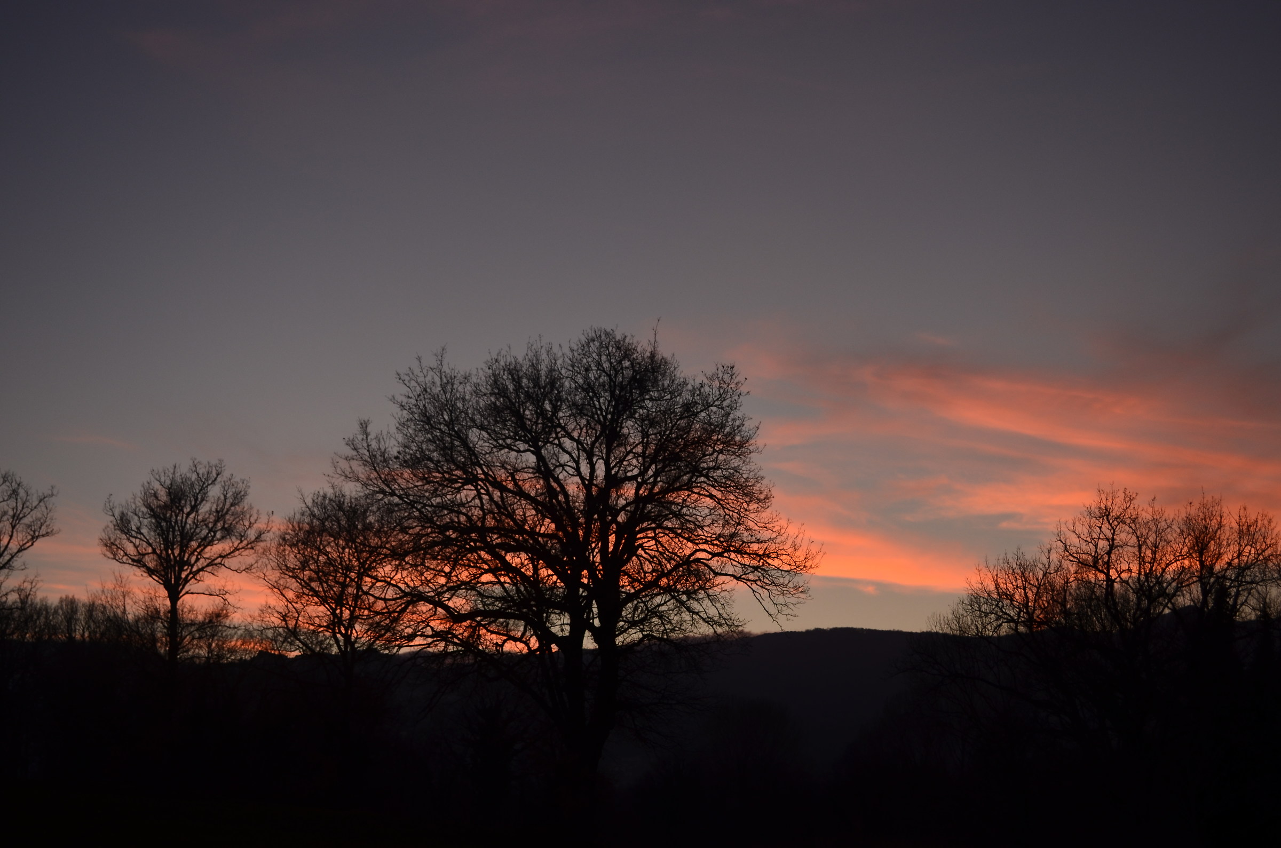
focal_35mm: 52
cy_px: 424
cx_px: 640
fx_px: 1864
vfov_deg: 25.6
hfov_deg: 37.9
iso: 200
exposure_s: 1/125
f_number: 5.6
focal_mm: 35
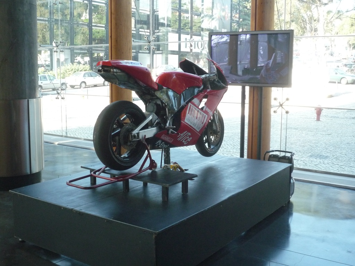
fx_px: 451
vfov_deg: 32.9
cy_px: 133
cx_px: 178
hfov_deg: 42.9
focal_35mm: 44
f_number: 4.3
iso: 400
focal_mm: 7.8
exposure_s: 1/125
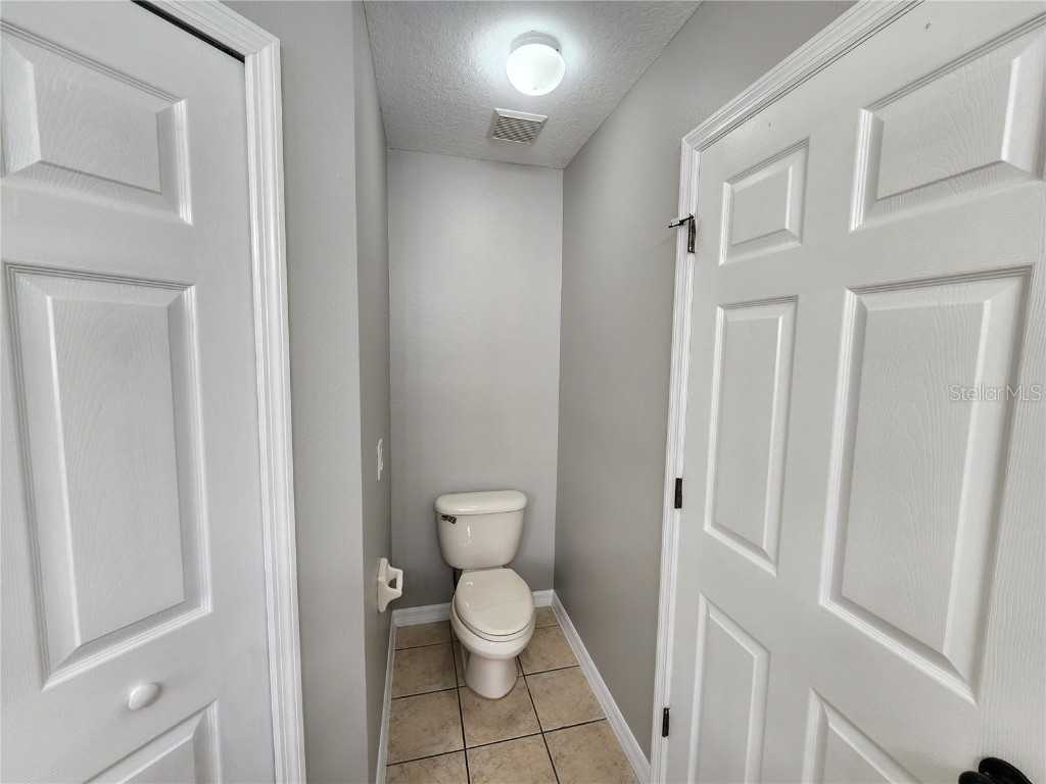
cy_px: 392
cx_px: 523
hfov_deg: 106.2
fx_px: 393
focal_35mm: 13
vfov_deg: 89.9
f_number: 2.2
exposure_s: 1/60
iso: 100
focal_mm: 2.2
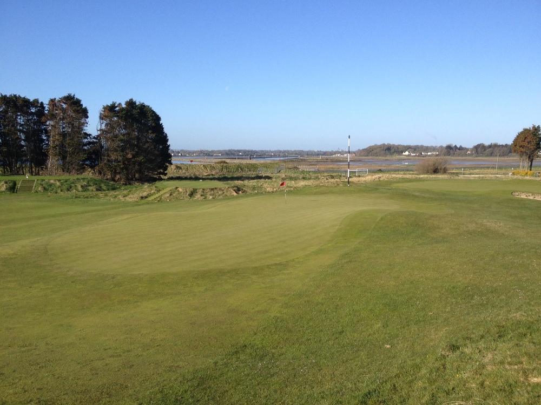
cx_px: 270
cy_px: 202
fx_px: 547
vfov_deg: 40.7
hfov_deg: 52.6
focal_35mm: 35
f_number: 2.4
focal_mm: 4.28
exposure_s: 1/1284
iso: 50
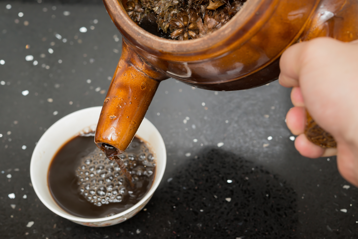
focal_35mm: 60
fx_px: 597
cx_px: 179
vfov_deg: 22.6
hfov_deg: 33.4
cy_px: 120
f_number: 8
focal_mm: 60
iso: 500
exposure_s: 1/60
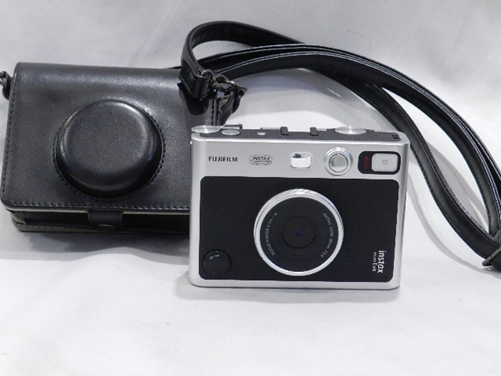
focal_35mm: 84
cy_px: 188
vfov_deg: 17.6
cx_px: 250
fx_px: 1216
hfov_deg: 23.3
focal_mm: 14.9
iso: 800
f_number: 4.4
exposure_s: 1/50
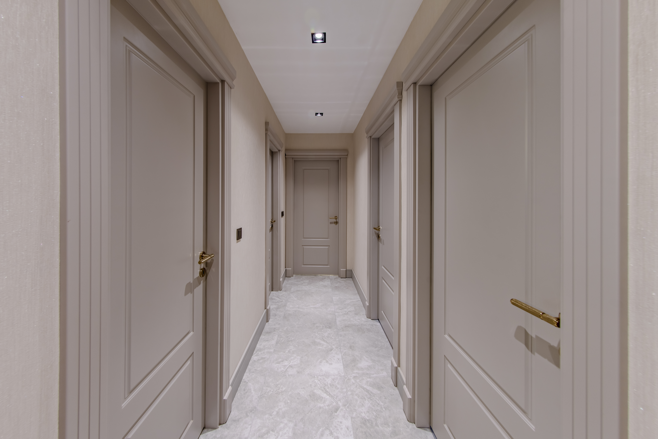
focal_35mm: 15
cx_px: 329
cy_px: 220
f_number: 9
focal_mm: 15
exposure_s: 1/15
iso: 250
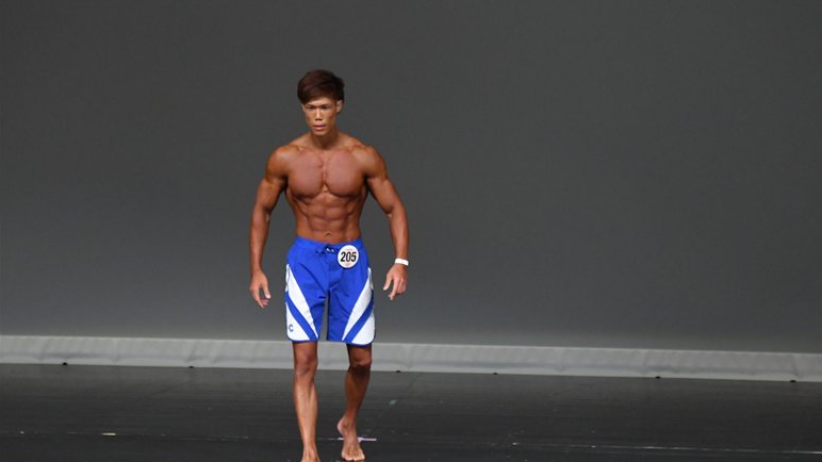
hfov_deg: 6.5
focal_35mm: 331
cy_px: 266
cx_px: 412
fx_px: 7214
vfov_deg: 3.7
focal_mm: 210
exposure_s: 1/400
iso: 4000
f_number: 5.6
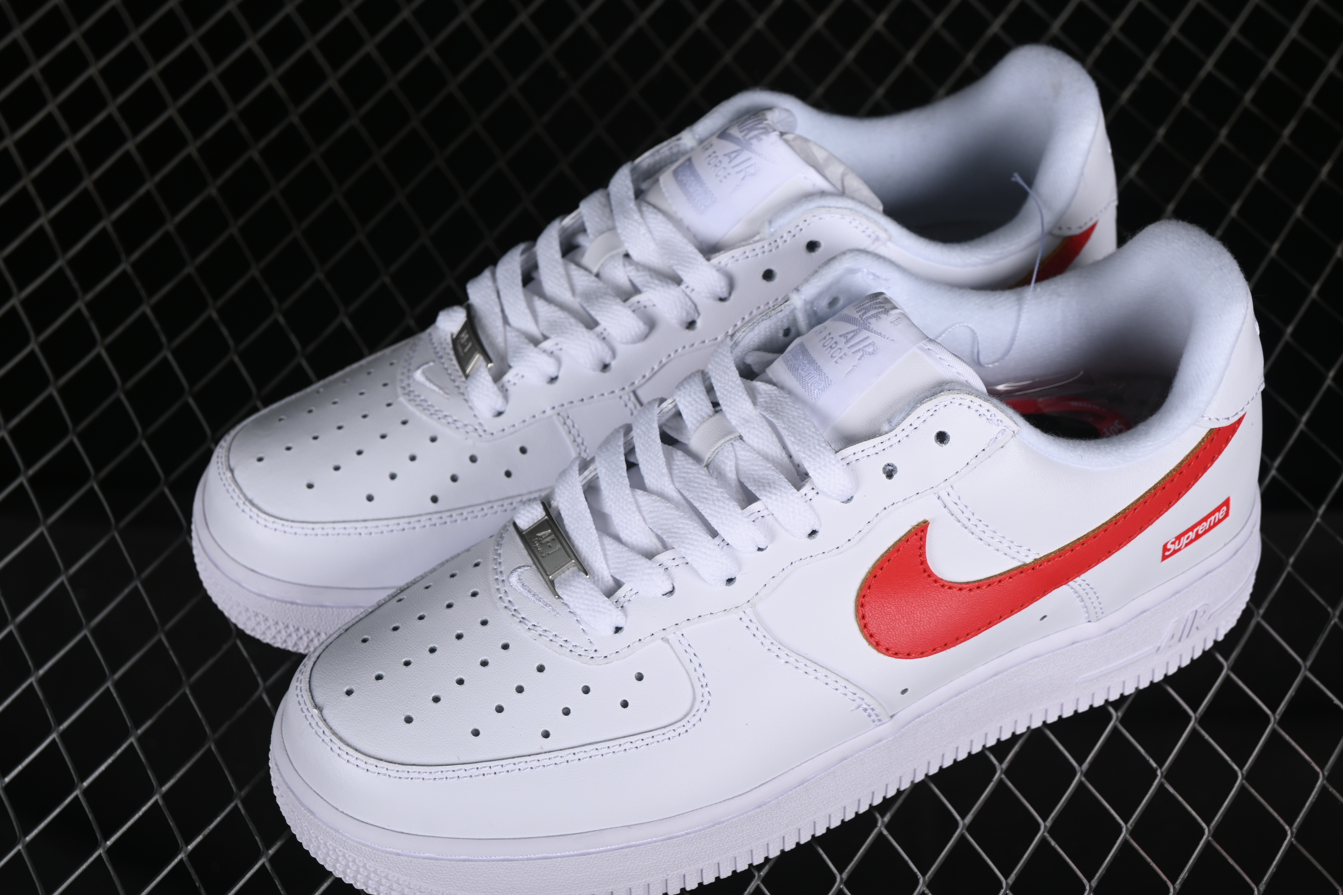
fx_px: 2686
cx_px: 672
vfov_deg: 18.9
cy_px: 448
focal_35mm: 72
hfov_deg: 28.1
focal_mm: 48
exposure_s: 1/160
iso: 125
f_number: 7.1
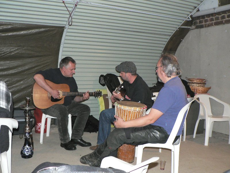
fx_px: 239
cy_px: 86
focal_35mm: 36
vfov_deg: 39.7
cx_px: 115
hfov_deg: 51.4
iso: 400
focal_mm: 6
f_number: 2.8
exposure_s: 1/60
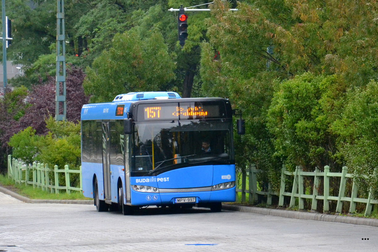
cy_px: 126
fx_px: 1664
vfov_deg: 8.7
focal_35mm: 159
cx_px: 188
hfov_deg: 13.0
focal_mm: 105
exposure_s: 1/500
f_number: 5.6
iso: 2200
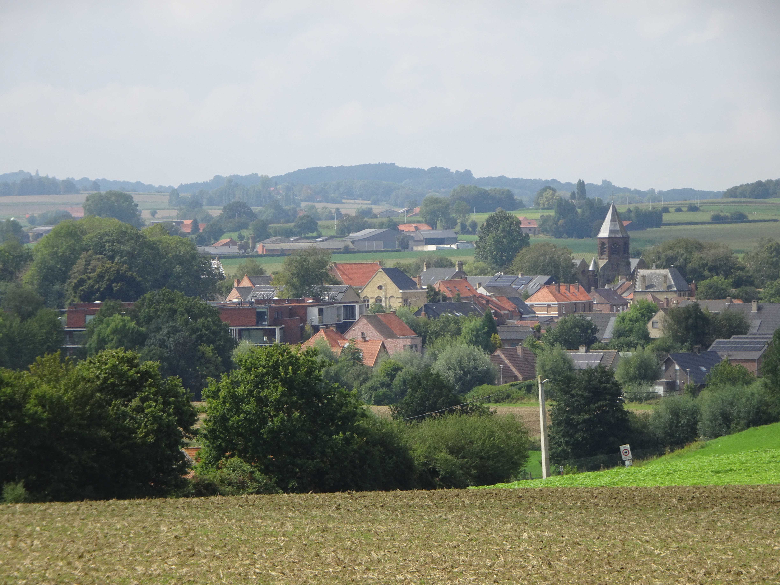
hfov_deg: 11.1
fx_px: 4011
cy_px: 292
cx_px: 390
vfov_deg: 8.3
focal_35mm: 178
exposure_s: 1/320
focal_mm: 30.42
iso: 80
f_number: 5.6
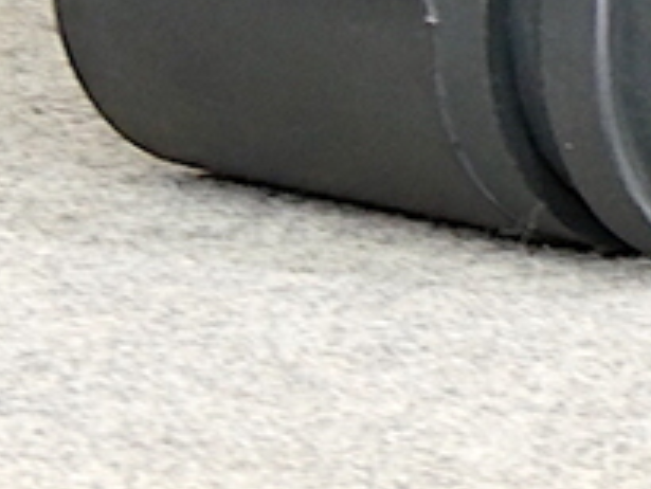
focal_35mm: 581
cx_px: 1423
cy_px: -645
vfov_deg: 2.5
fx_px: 10933
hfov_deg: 3.4
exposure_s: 1/3.2
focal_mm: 22.3
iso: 200
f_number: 5.2
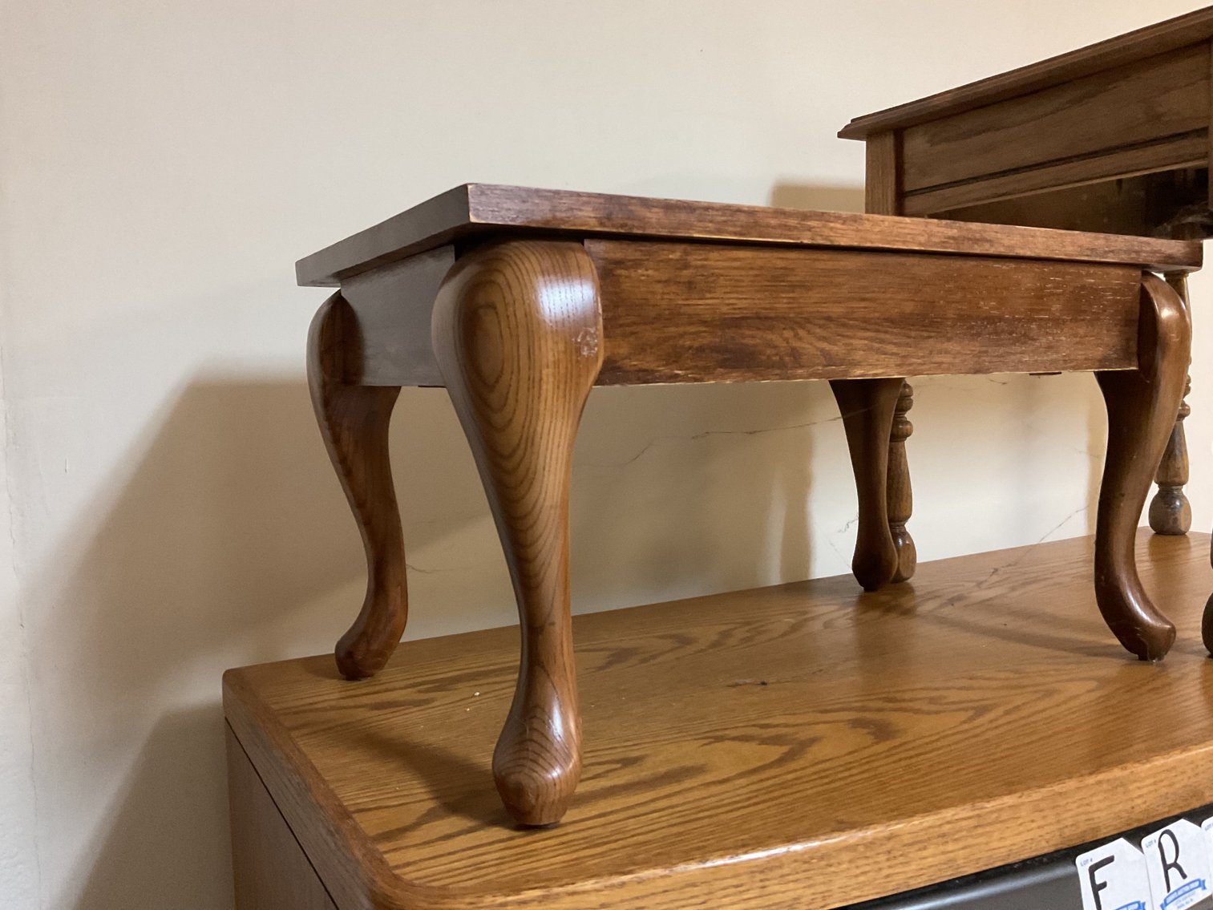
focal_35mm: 29
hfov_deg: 61.7
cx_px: 606
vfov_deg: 48.2
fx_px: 1016
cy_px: 455
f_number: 1.8
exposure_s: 1/30
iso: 250
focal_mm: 3
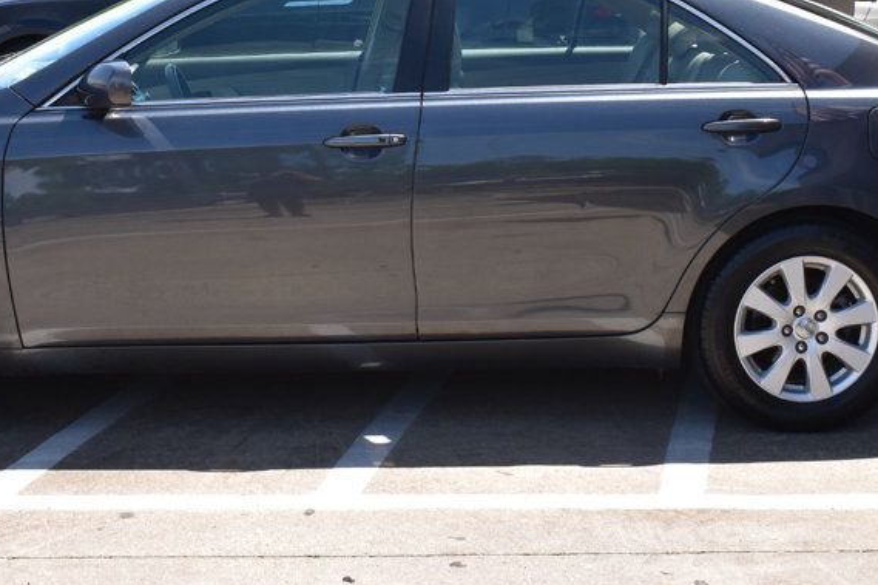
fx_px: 1777
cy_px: 142
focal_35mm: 73
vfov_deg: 18.6
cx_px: 377
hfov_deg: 27.7
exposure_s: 1/320
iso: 400
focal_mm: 27
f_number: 10
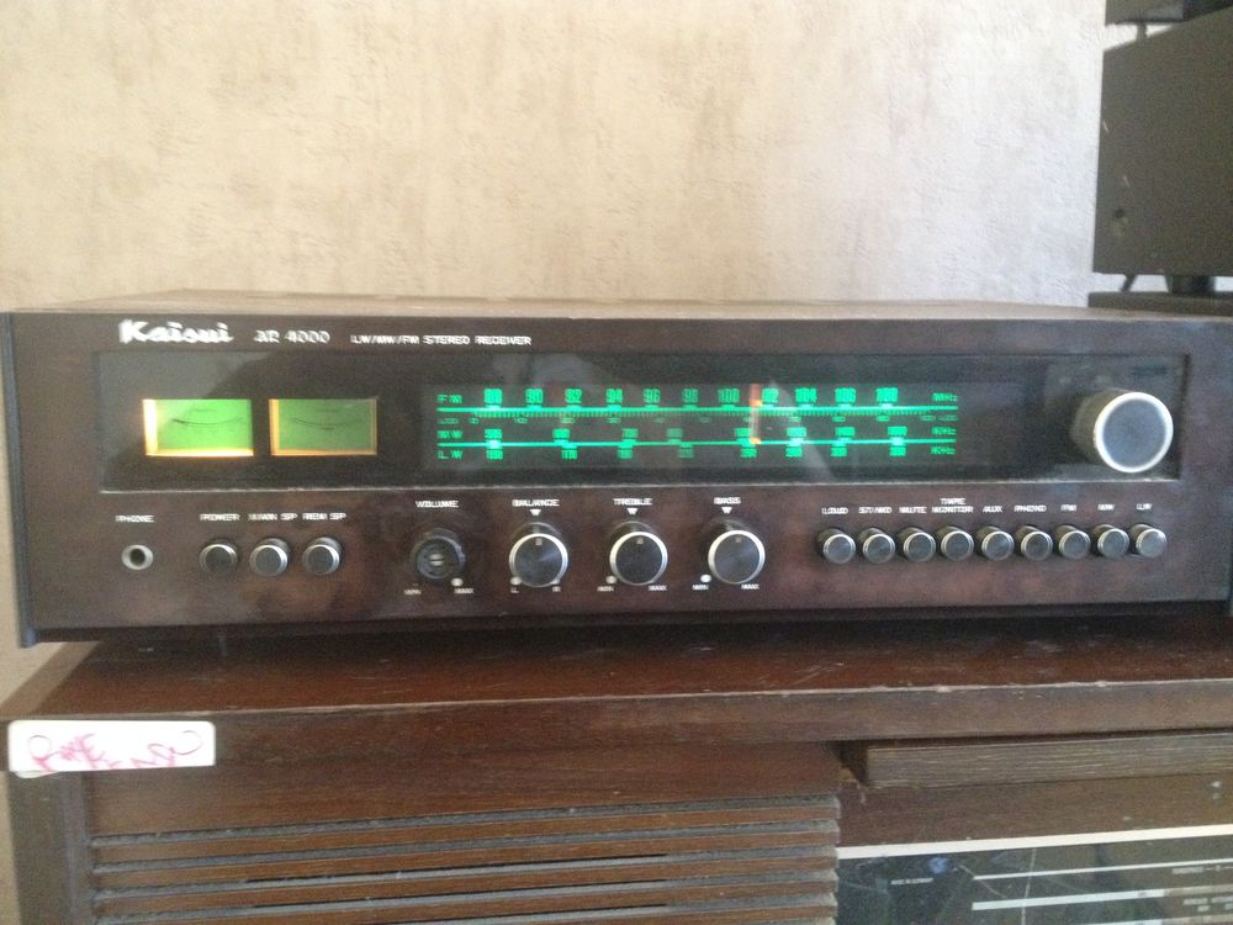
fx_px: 1247
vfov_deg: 40.7
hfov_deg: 52.6
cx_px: 616
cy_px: 462
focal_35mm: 35
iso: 500
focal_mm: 4.28
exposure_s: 1/15
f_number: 2.4
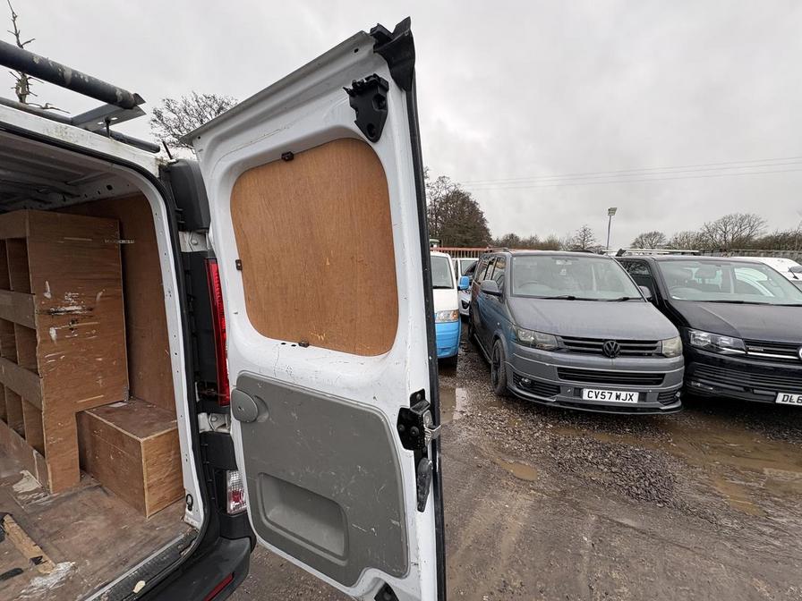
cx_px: 401
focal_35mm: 14
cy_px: 300
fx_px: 324
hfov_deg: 102.1
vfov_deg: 85.7
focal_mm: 2.22
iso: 40
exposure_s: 1/209
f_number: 2.2
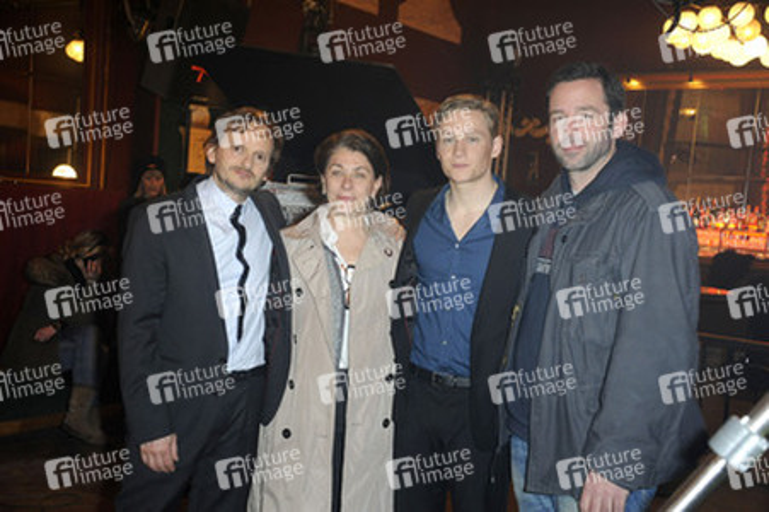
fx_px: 1025
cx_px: 384
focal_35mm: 48
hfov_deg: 41.1
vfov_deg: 28.0
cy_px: 256
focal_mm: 48
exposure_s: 1/100
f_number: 5.6
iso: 2000
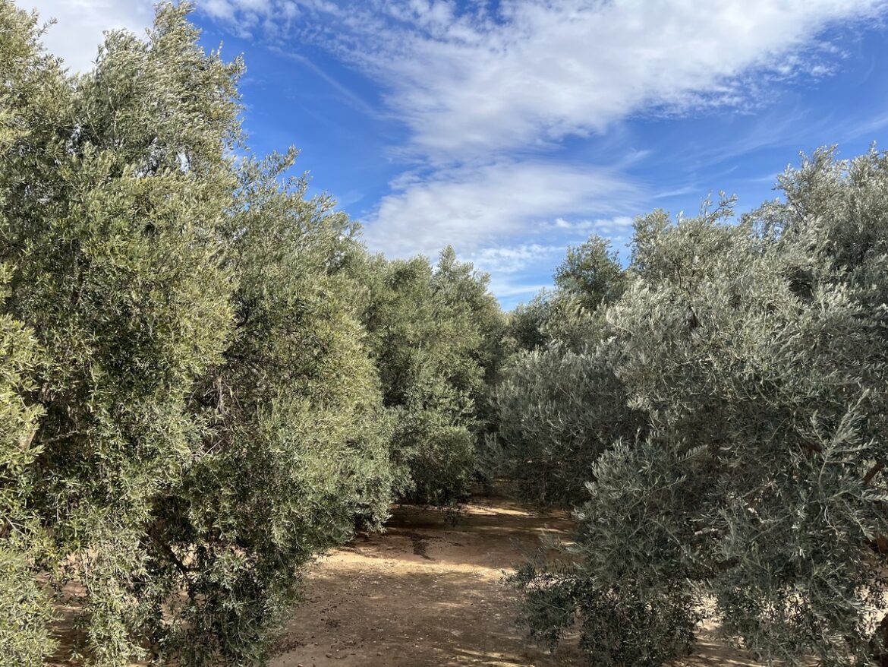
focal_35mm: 26
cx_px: 444
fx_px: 667
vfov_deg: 53.1
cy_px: 334
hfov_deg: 67.3
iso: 50
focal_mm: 5.1
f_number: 1.6
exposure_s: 1/2688
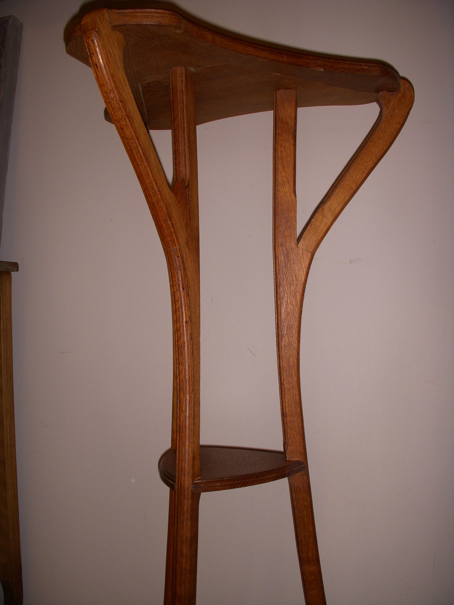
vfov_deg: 49.0
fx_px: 665
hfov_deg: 37.7
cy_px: 302
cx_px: 227
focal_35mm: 38
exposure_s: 1/30
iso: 100
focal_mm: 6.3
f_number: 3.3
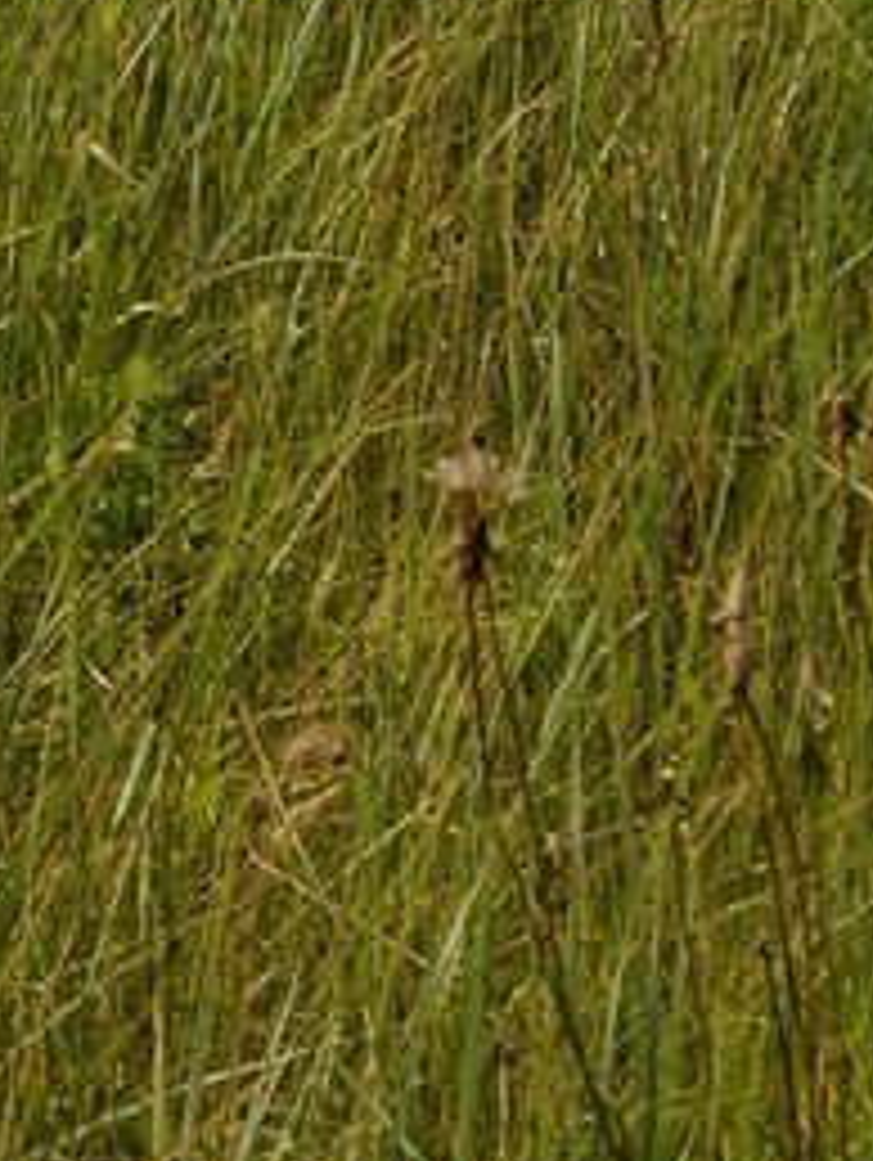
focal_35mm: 250
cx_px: -1827
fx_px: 8393
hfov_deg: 5.6
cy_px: -835
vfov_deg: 7.7
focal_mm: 42
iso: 200
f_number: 18
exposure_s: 1/125
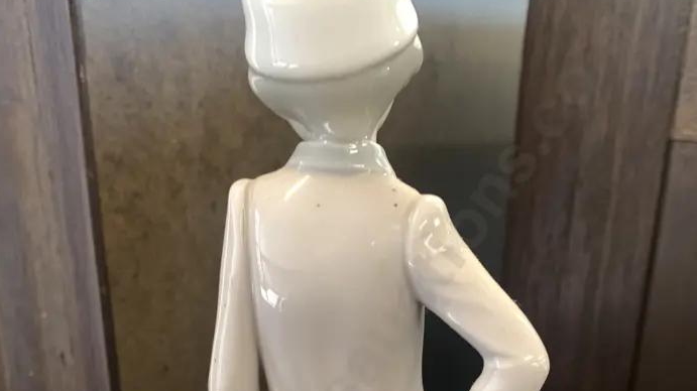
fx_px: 776
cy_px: 405
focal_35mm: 42
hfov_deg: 48.4
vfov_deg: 26.5
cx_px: 335
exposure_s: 1/50
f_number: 1.8
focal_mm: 4.25
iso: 80
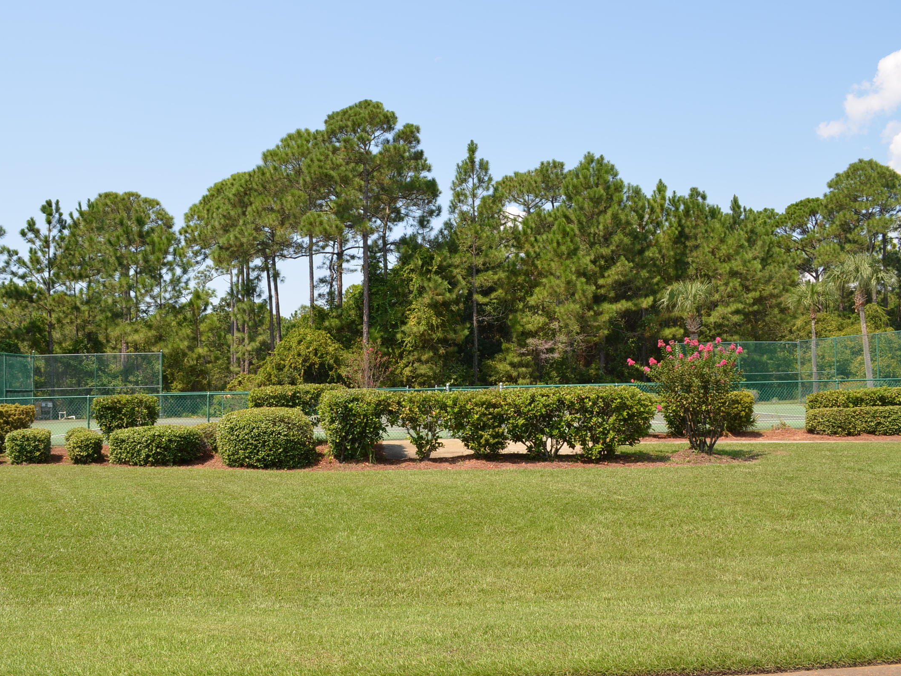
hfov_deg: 59.7
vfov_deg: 46.8
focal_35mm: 30
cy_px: 338
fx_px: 781
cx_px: 388
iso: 100
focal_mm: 18
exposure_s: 1/200
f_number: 8
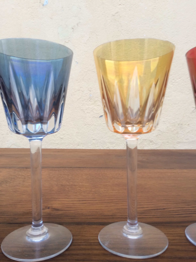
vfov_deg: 61.7
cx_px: 98
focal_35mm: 29
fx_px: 219
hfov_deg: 48.2
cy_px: 131
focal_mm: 4.15
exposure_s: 1/30
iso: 50
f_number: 2.2
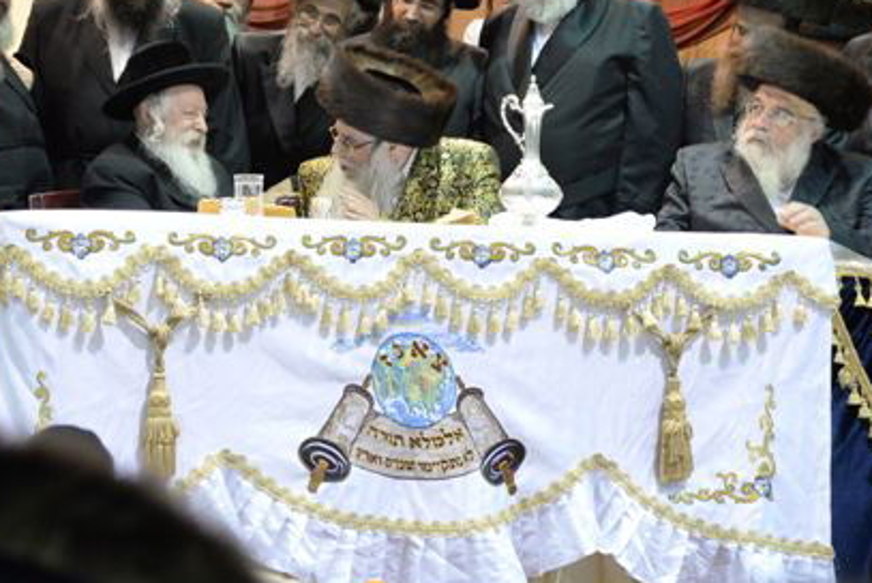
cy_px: 138
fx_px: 3999
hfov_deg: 12.4
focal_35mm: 165
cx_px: 251
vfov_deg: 8.3
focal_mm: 105
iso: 3200
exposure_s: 1/60
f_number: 5.6
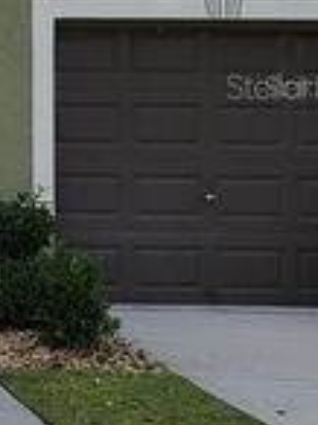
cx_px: -350
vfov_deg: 17.8
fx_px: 1351
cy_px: 86
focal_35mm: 110
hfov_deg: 11.8
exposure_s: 1/1562
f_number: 1.8
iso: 16
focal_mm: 6.7
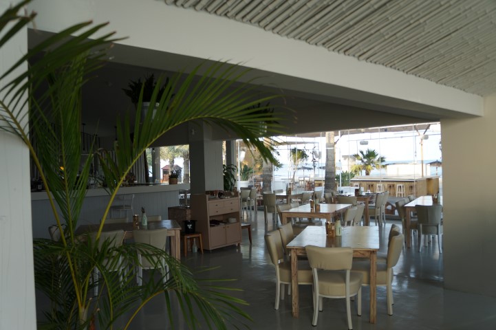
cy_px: 165
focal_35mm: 28
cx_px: 248
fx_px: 392
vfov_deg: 45.6
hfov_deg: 64.6
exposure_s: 1/160
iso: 125
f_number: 4
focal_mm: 19
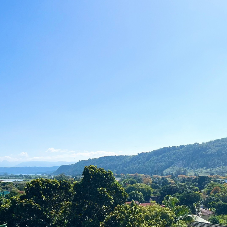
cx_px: 112
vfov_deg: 38.3
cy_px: 121
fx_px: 326
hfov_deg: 38.3
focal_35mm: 44
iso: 50
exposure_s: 1/9091
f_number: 1.6
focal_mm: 5.1
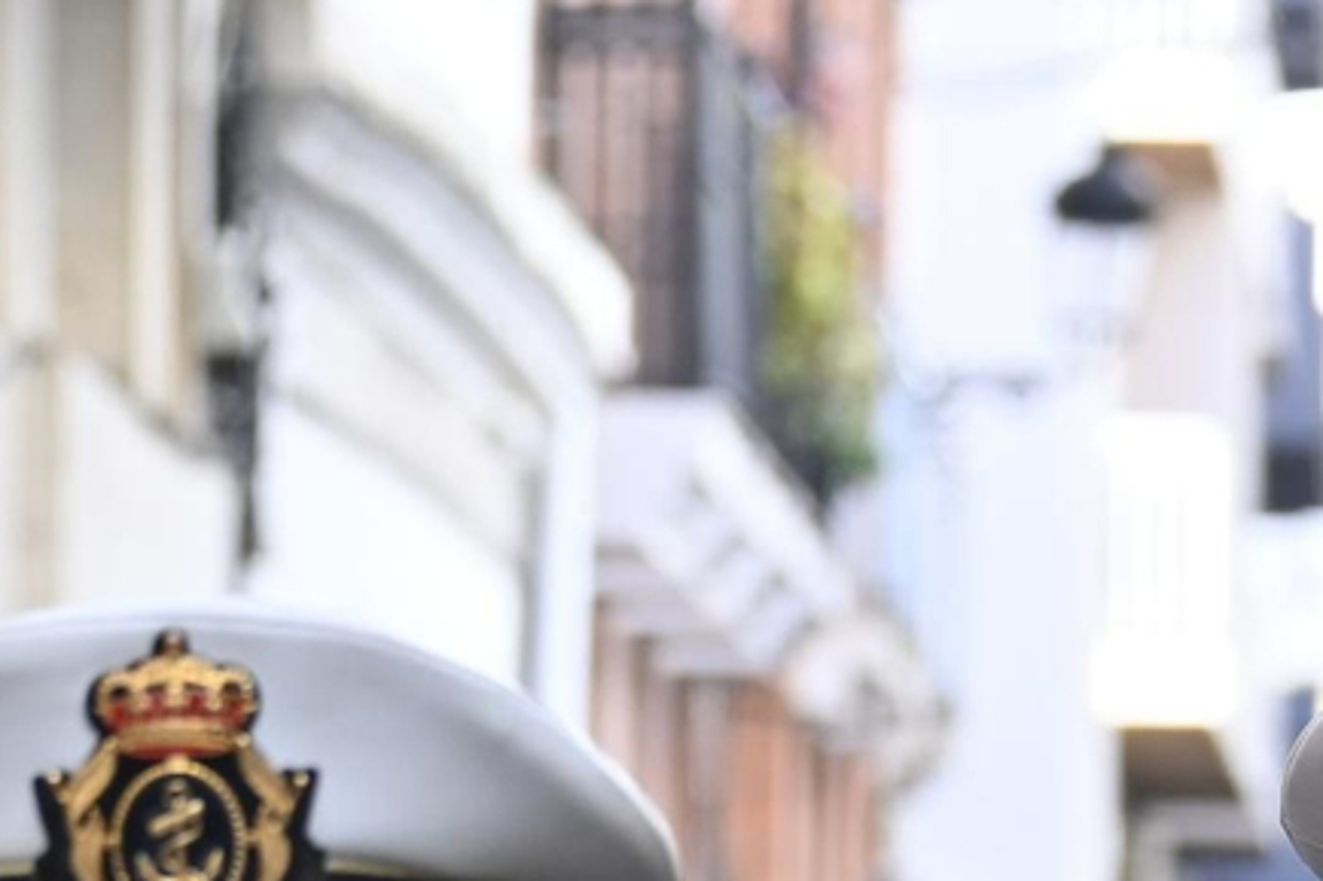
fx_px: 16047
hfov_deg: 4.7
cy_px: 1585
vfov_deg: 3.1
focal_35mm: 437
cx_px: 1421
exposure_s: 1/200
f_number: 4.8
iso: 400
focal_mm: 79
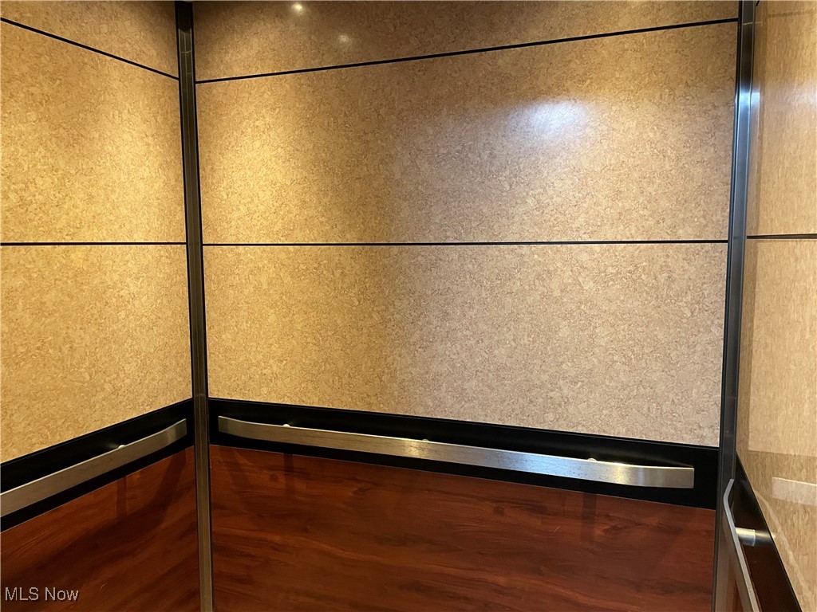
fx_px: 614
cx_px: 408
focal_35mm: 26
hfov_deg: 67.3
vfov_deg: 53.1
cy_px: 306
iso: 500
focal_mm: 4.2
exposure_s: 1/40
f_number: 1.6
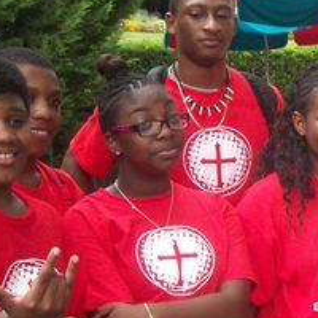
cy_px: 181
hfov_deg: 13.5
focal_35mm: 127
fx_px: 1320
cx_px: 321
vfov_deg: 13.7
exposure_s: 1/250
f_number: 3.2
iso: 144
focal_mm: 7.1
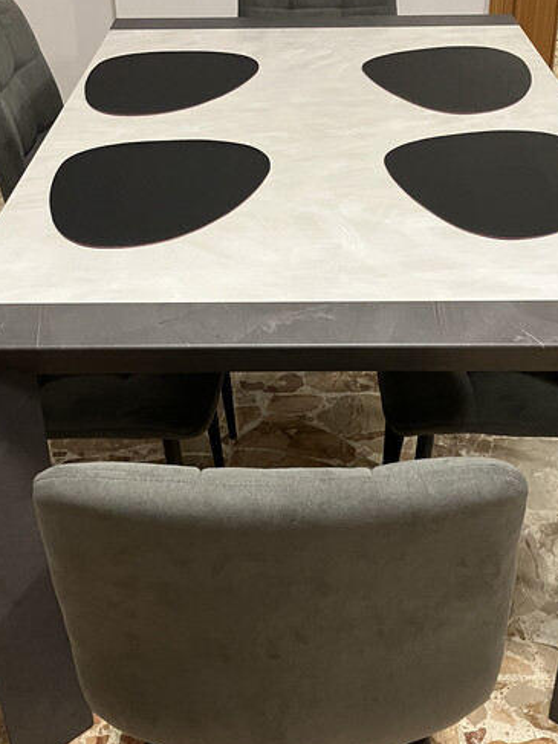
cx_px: 294
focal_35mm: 46
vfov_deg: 41.2
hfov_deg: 31.5
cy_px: 335
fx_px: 989
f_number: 1.8
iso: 250
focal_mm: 3.99
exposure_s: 1/60
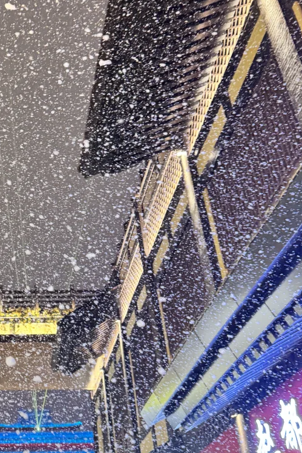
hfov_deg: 27.0
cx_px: 27
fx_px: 604
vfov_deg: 41.0
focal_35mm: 48
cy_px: 189
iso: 500
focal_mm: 6.76
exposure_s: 1/50
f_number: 1.78
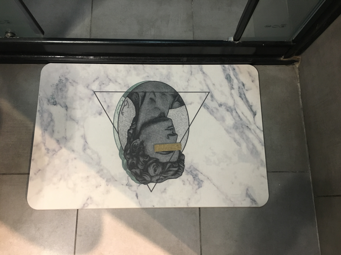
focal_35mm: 29
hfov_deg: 61.7
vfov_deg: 48.2
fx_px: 286
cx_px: 170
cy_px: 128
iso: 200
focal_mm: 4.15
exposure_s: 1/33
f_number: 2.2
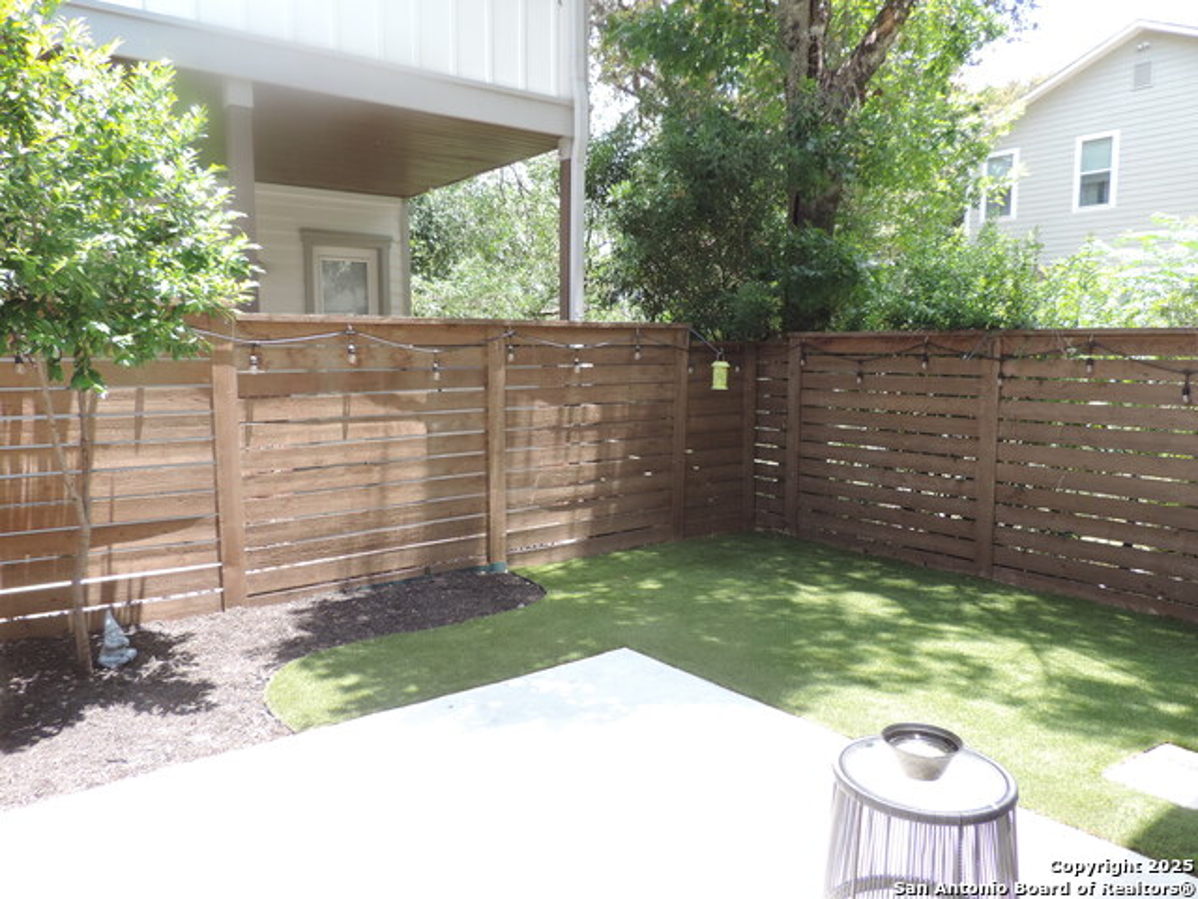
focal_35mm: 24
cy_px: 450
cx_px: 599
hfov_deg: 71.6
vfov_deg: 56.8
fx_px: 831
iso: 80
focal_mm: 4.3
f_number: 3
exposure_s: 1/125
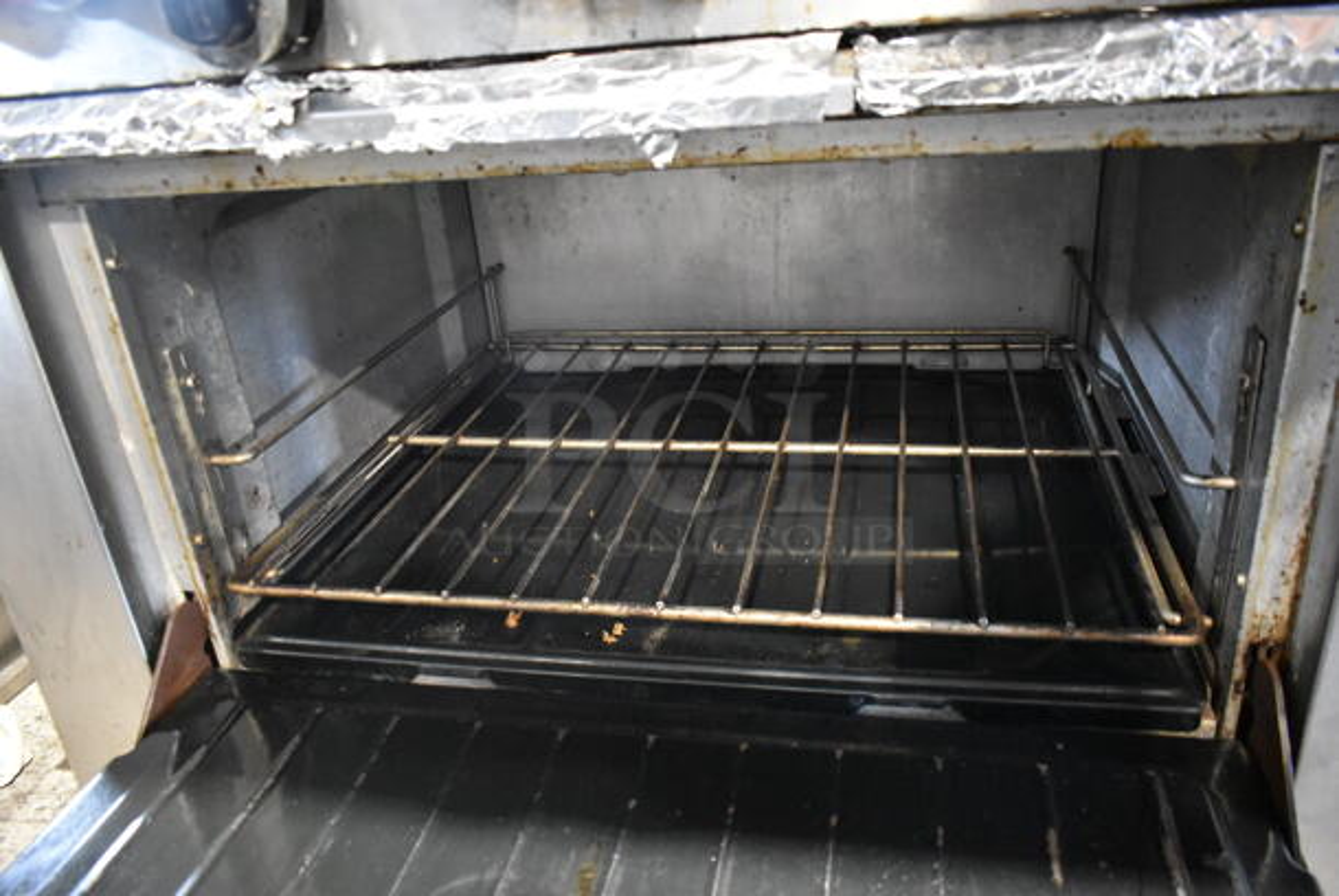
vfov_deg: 48.0
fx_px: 1005
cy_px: 448
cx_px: 670
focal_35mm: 27
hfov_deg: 67.3
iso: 5600
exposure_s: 1/30
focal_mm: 18
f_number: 3.5
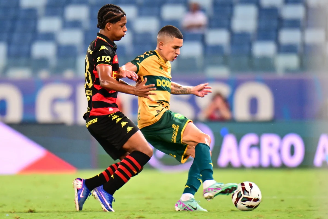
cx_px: 164
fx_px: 2733
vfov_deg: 4.6
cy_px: 110
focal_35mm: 300
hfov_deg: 6.9
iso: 1600
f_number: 2.8
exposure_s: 1/640
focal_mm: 300
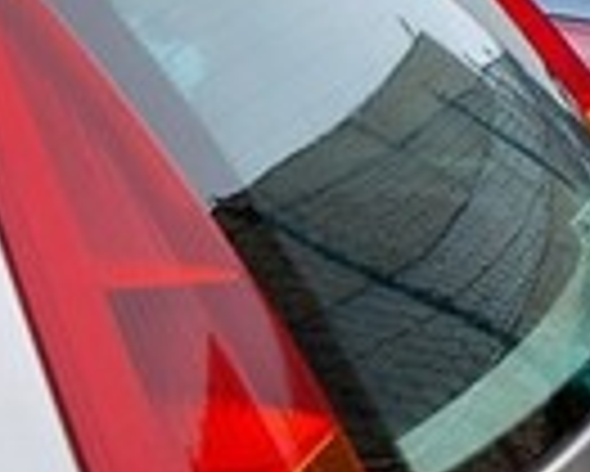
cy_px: 733
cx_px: -626
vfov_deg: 13.5
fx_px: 1870
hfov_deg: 14.5
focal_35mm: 107
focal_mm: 5.23
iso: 64
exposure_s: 1/50
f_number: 1.8
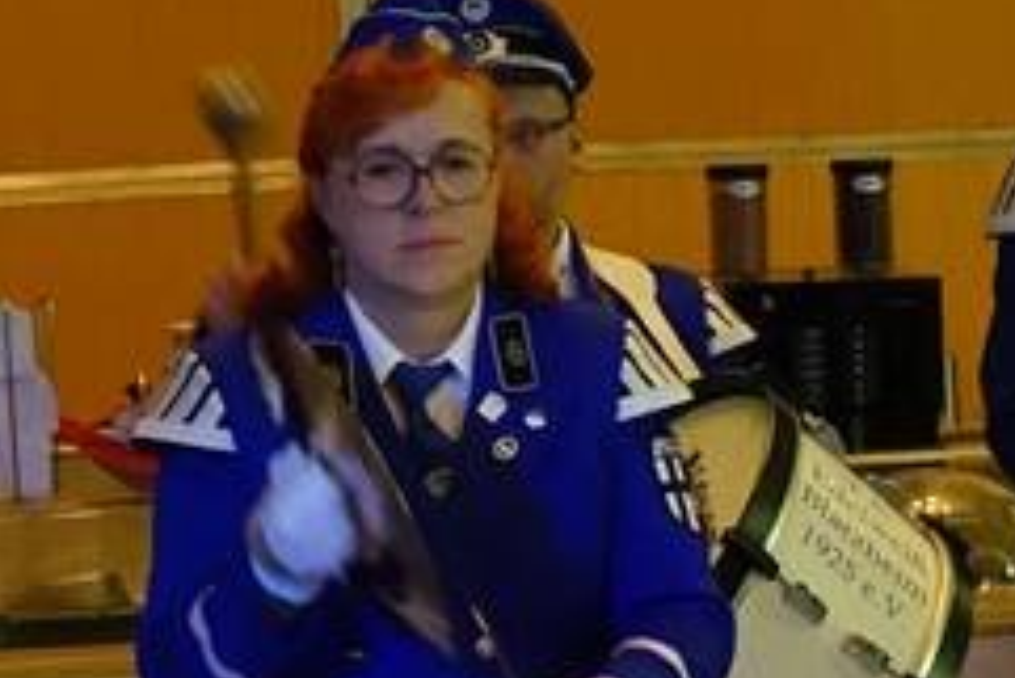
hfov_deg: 8.2
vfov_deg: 5.5
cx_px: 1103
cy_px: 720
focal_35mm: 249
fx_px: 7024
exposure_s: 1/50
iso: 1600
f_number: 3.2
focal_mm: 18.21
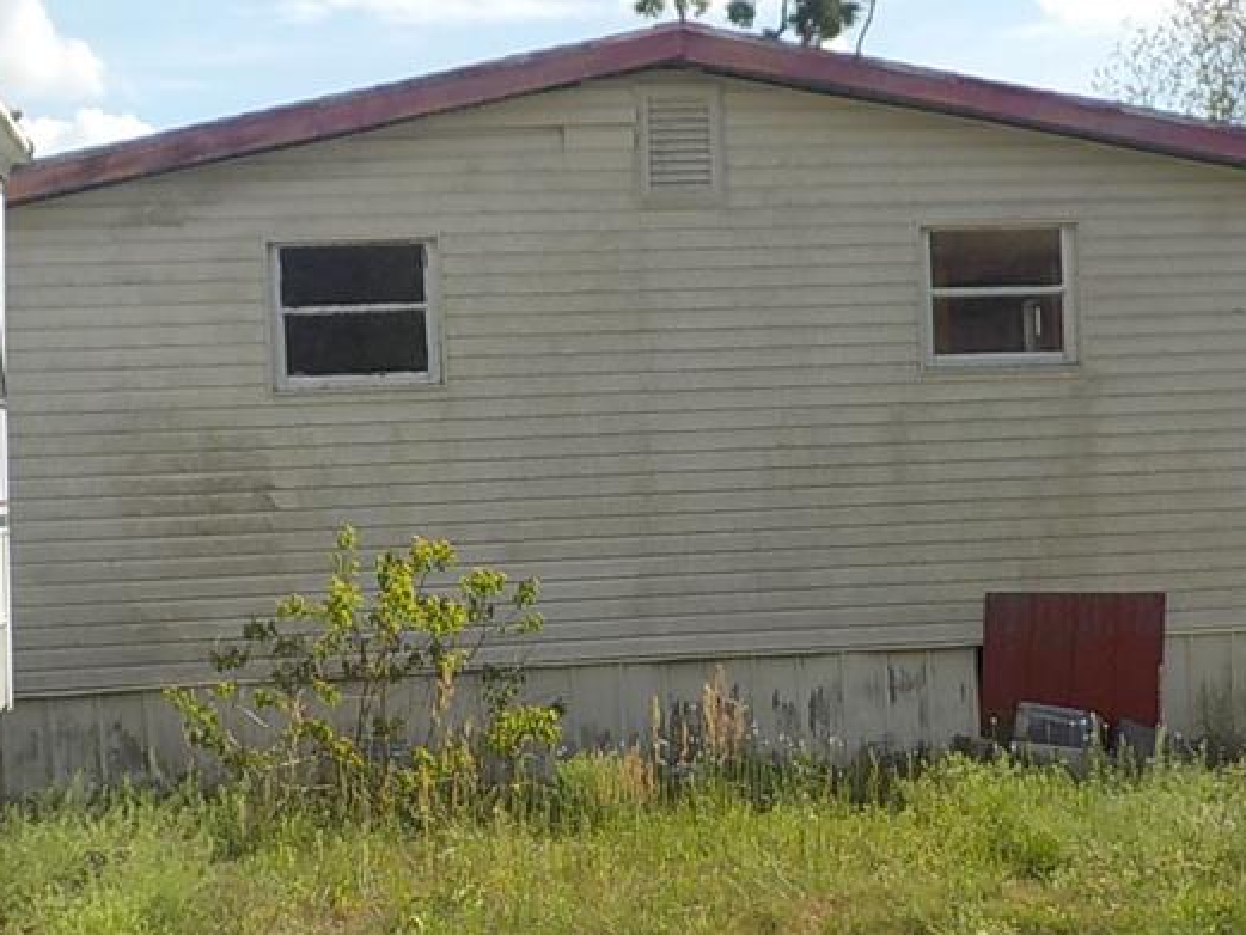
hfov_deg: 32.7
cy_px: 459
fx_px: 2124
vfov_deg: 24.8
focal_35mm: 59
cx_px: 658
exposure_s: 1/1250
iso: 125
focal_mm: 4.1
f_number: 3.3
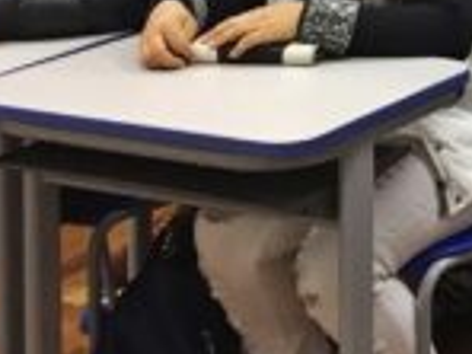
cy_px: -191
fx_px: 1391
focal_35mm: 102
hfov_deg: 17.1
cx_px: 746
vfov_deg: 13.6
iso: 80
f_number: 2.2
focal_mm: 4.15
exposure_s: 1/30
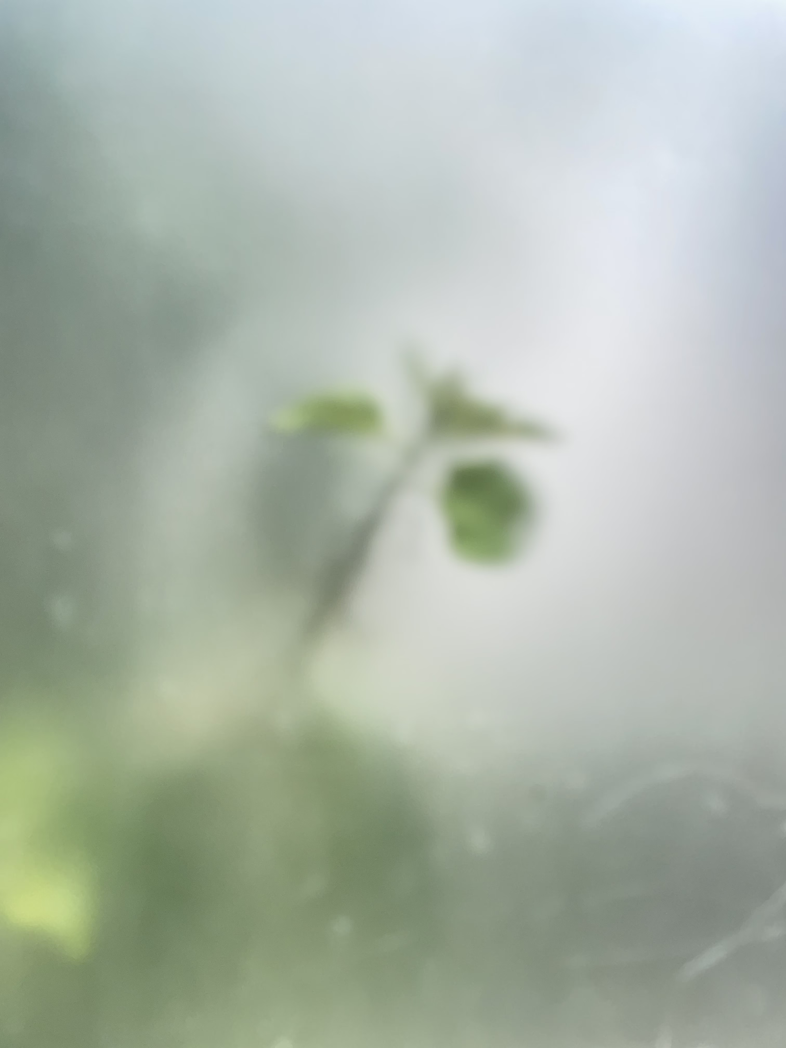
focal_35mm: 26
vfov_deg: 67.3
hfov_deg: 53.1
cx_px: 393
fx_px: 787
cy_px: 524
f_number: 1.6
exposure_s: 1/1916
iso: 32
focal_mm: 4.2
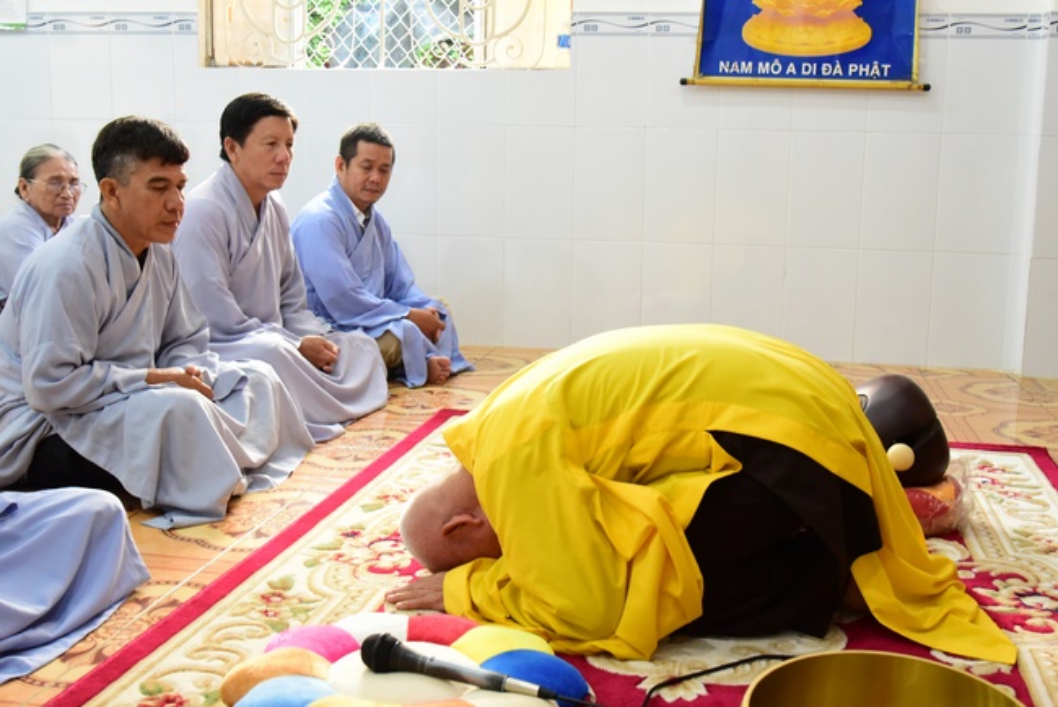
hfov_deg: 48.4
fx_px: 1176
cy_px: 354
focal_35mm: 40
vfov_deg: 33.4
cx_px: 529
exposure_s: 1/80
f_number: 8
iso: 6400
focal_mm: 40
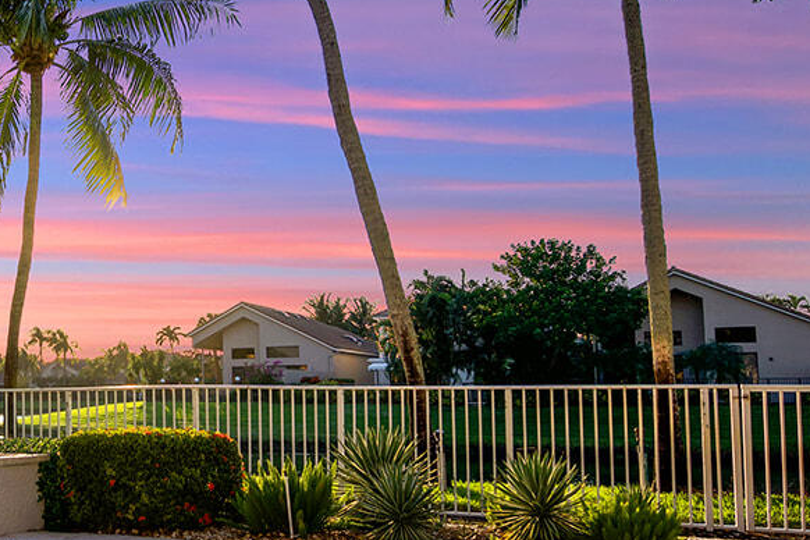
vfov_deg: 29.6
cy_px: 321
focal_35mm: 45
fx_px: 1021
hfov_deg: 39.7
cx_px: 60
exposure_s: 1/400
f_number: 7.1
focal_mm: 16.5
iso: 100
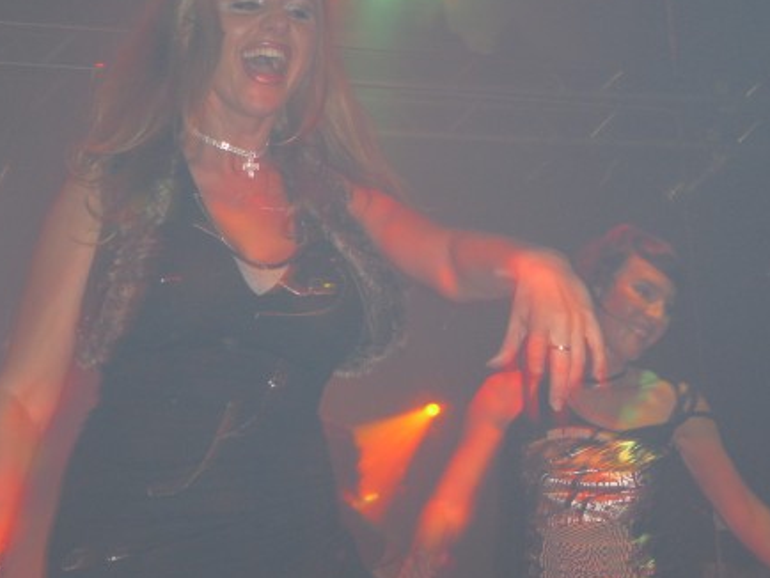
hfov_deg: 20.9
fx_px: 2092
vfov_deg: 15.7
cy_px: 261
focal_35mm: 94
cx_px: 394
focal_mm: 14.2
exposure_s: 1/60
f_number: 4
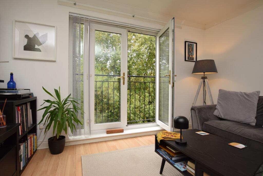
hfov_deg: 90.0
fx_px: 132
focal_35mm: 18
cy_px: 88
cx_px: 132
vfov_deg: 67.4
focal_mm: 12
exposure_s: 1/125
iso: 800
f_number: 5.6
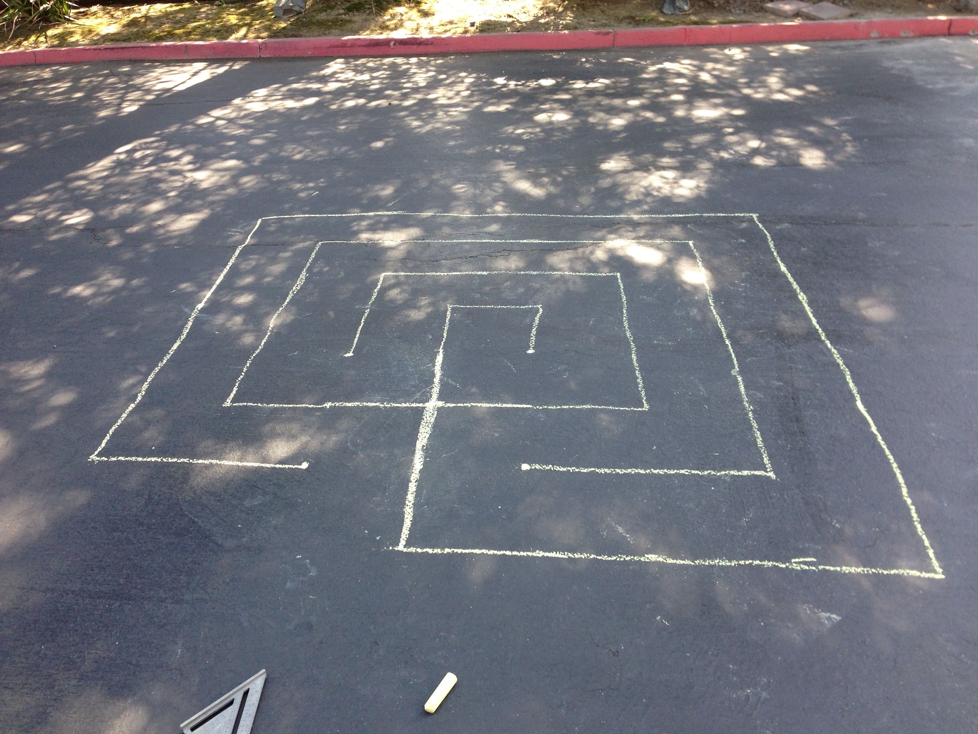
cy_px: 367
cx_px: 489
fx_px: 932
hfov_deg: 55.4
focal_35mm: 33
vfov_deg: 42.9
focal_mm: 4.13
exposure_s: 1/120
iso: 64
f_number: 2.4
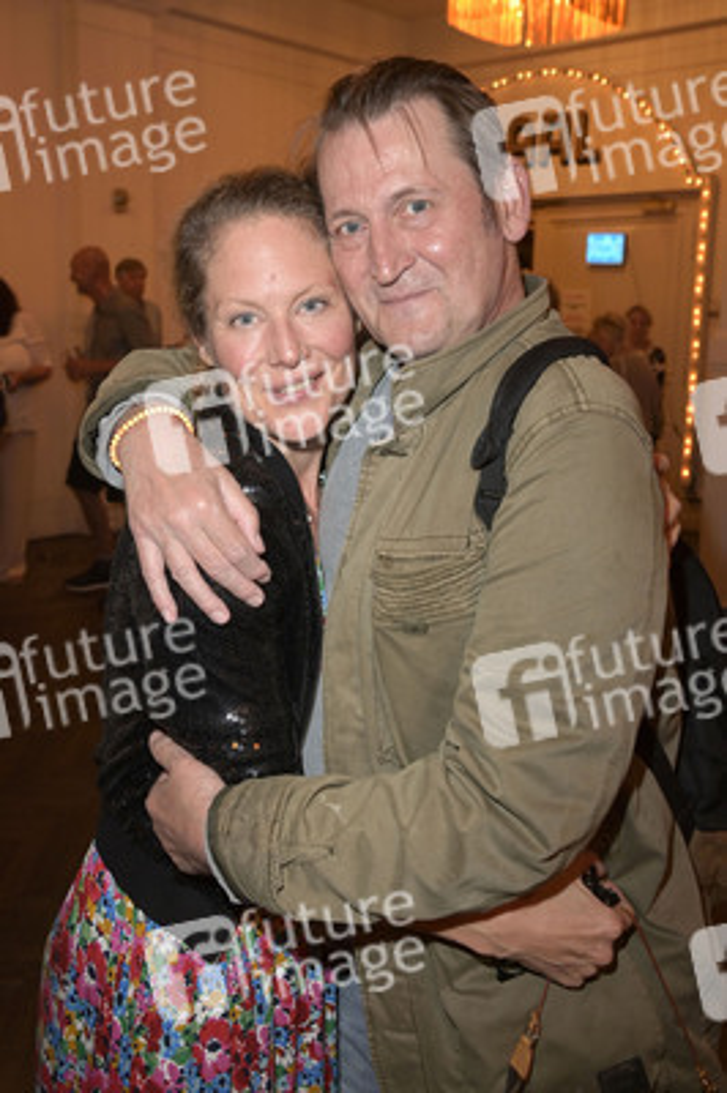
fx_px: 971
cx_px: 364
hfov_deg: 41.0
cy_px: 546
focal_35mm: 32
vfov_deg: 58.8
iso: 1600
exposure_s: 1/60
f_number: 5.6
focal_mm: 32
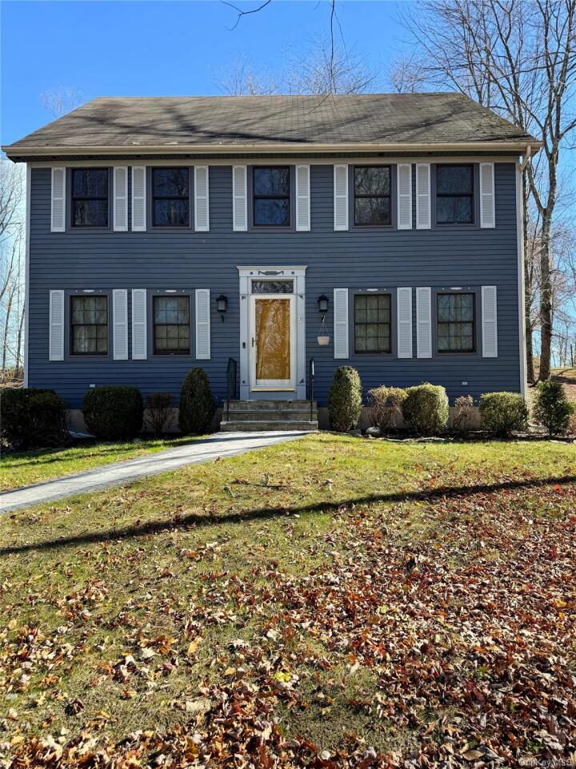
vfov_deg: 71.6
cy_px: 384
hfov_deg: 56.8
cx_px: 288
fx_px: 532
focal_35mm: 24
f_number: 1.78
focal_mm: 6.76
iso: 80
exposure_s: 1/1261
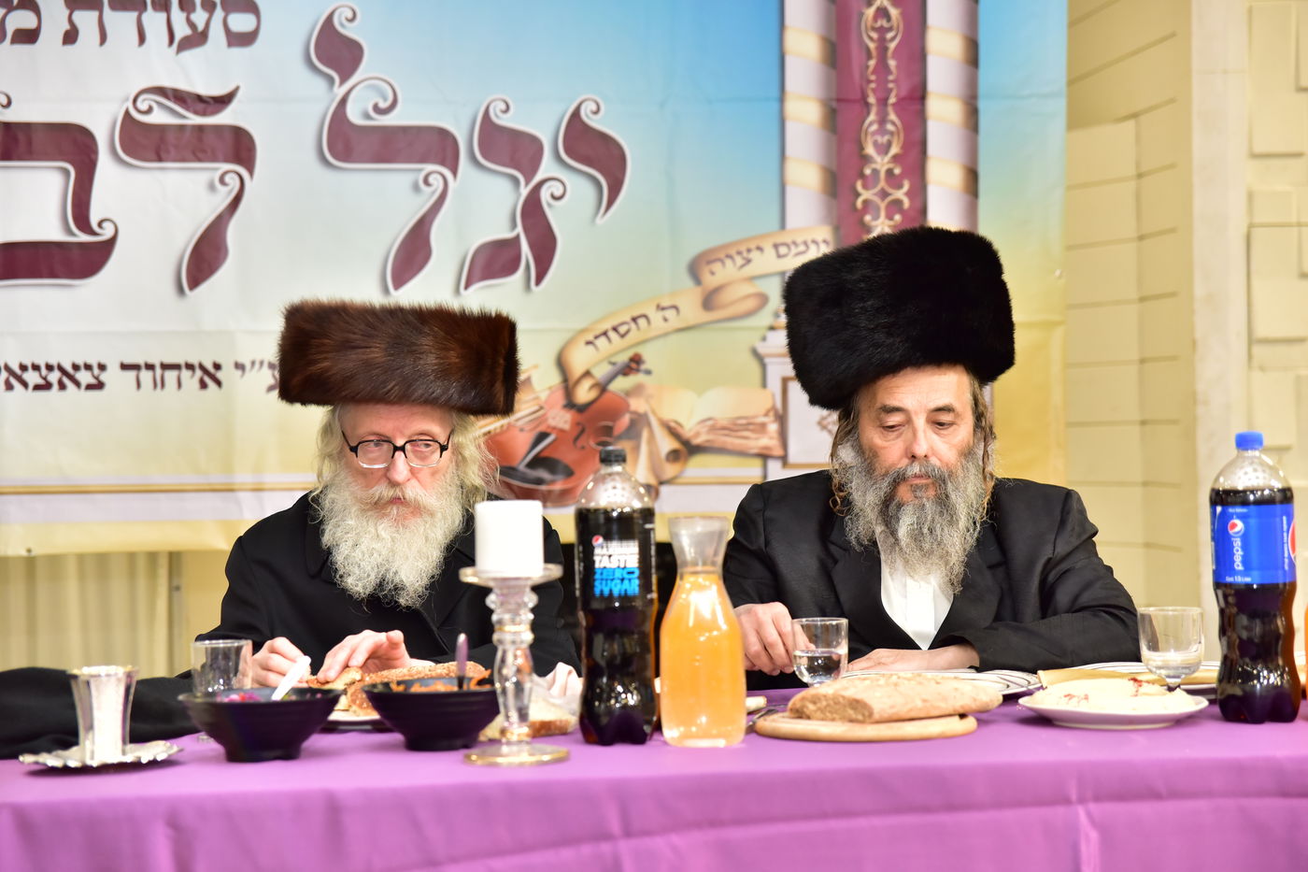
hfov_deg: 28.8
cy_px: 436
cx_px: 654
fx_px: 2543
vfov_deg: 19.5
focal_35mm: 70
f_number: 3.5
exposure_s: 1/250
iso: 1600
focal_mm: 70
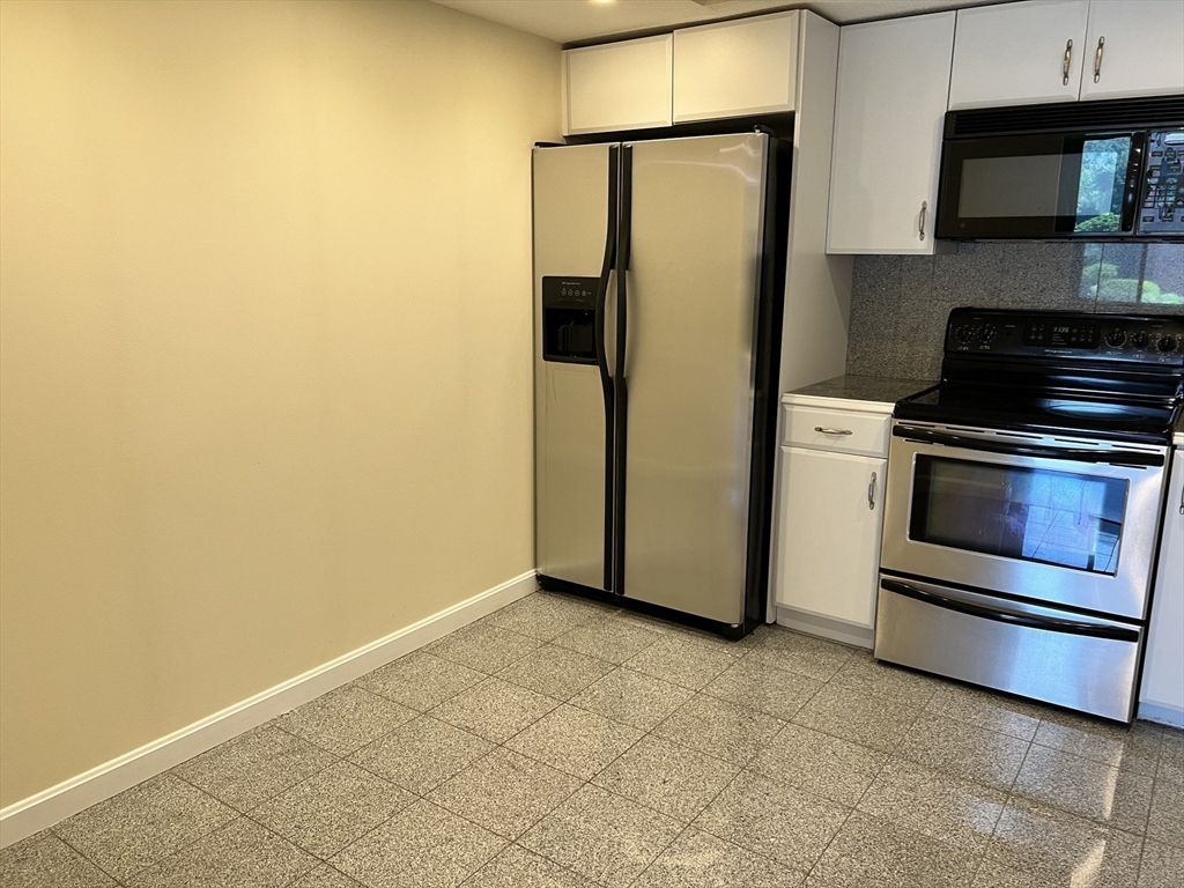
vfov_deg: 53.1
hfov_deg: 67.3
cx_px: 592
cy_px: 444
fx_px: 889
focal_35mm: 26
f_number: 1.5
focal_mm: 5.7
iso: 100
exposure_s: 1/60
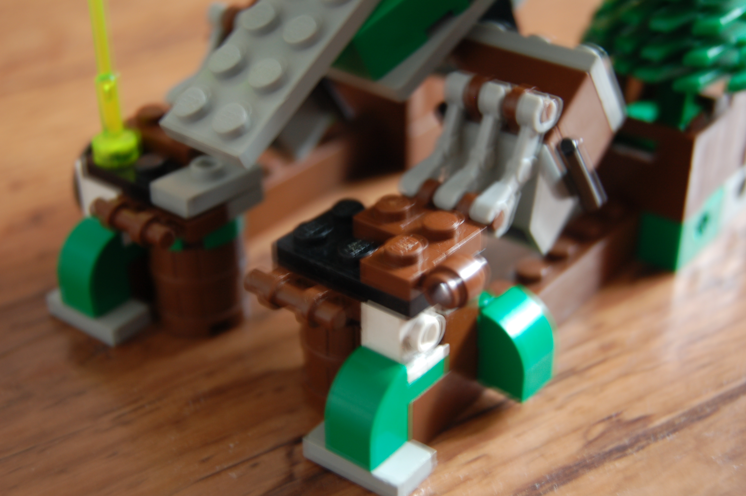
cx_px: 373
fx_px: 1242
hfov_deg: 33.4
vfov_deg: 22.6
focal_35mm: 60
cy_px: 248
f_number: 5
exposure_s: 1/1.3
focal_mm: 40
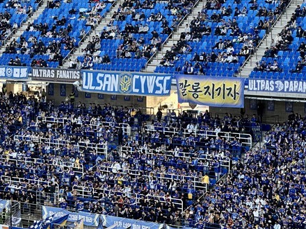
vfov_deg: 14.1
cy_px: 136
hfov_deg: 18.7
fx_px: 928
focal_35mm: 105
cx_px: 115
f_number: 2.8
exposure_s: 1/99
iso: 40
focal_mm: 9
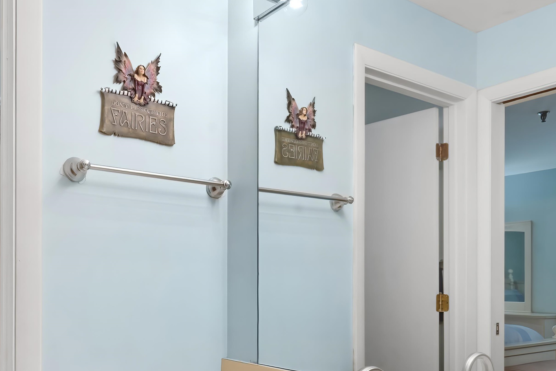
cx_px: 224
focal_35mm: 34
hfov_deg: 55.4
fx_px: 525
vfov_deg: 37.5
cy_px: 296
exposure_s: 1/25
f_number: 9
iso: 500
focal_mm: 14
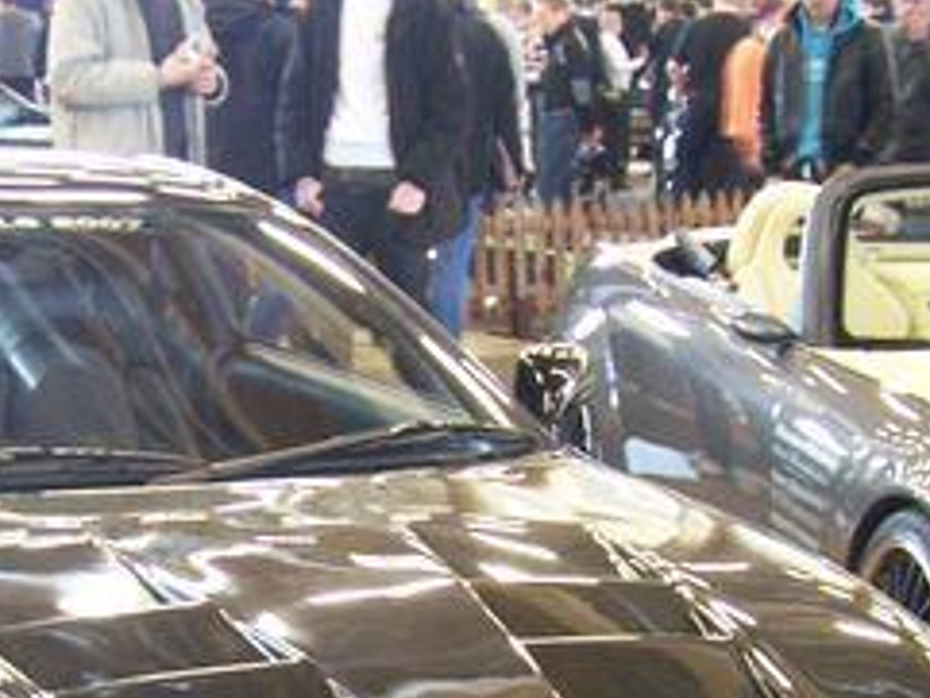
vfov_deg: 14.4
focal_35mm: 101
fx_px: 2715
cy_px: 735
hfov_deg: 19.3
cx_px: 262
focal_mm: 6.3
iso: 160
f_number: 2.8
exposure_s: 1/10
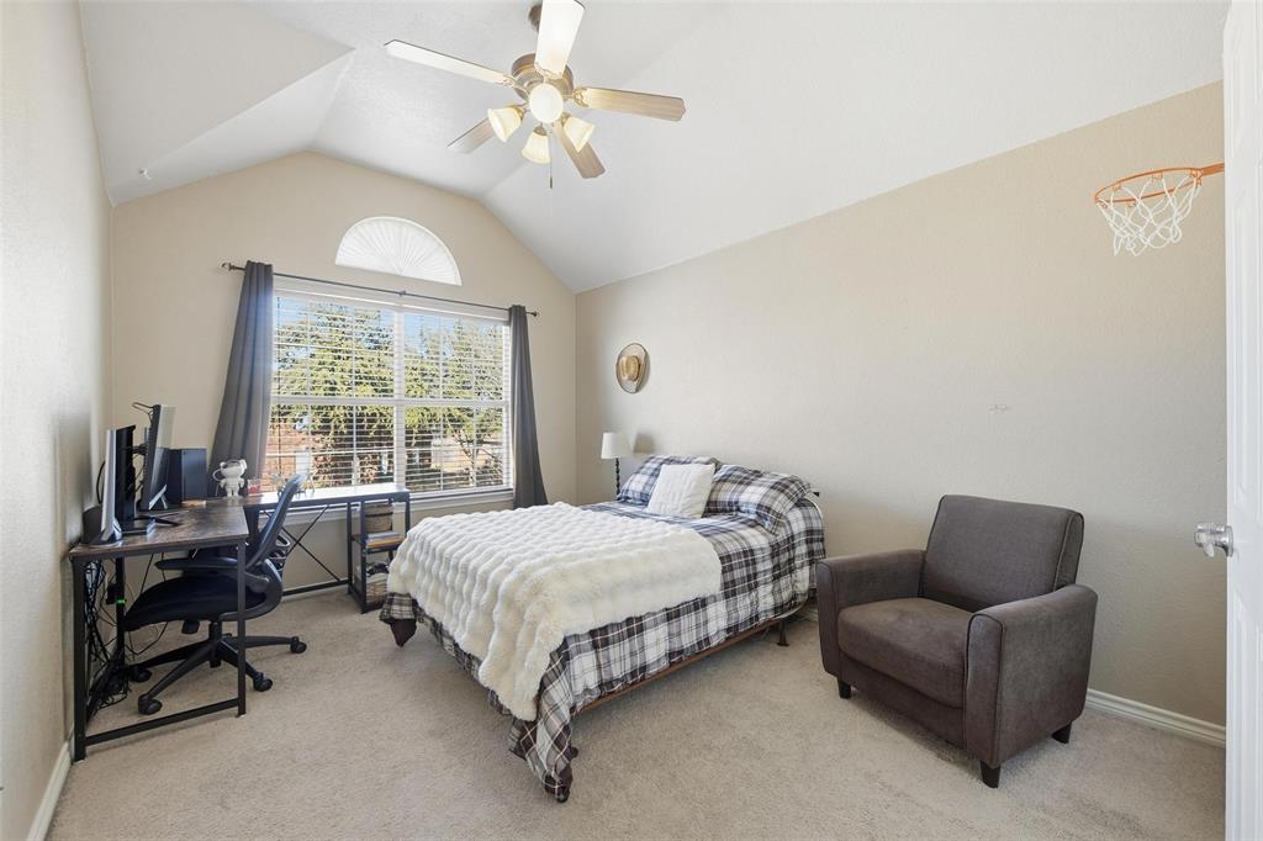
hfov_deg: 104.3
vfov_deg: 81.2
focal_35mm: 14
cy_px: 420
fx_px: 491
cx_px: 632
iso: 100
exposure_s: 1/50
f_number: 9
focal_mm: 14
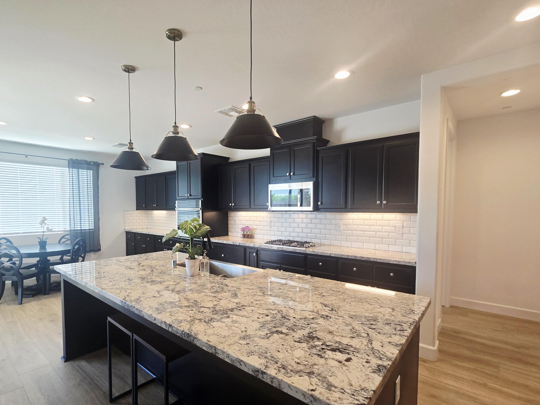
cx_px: 240
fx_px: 250
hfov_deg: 94.1
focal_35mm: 16
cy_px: 226
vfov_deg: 77.8
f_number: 2.2
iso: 50
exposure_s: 1/60.2
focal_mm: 2.2
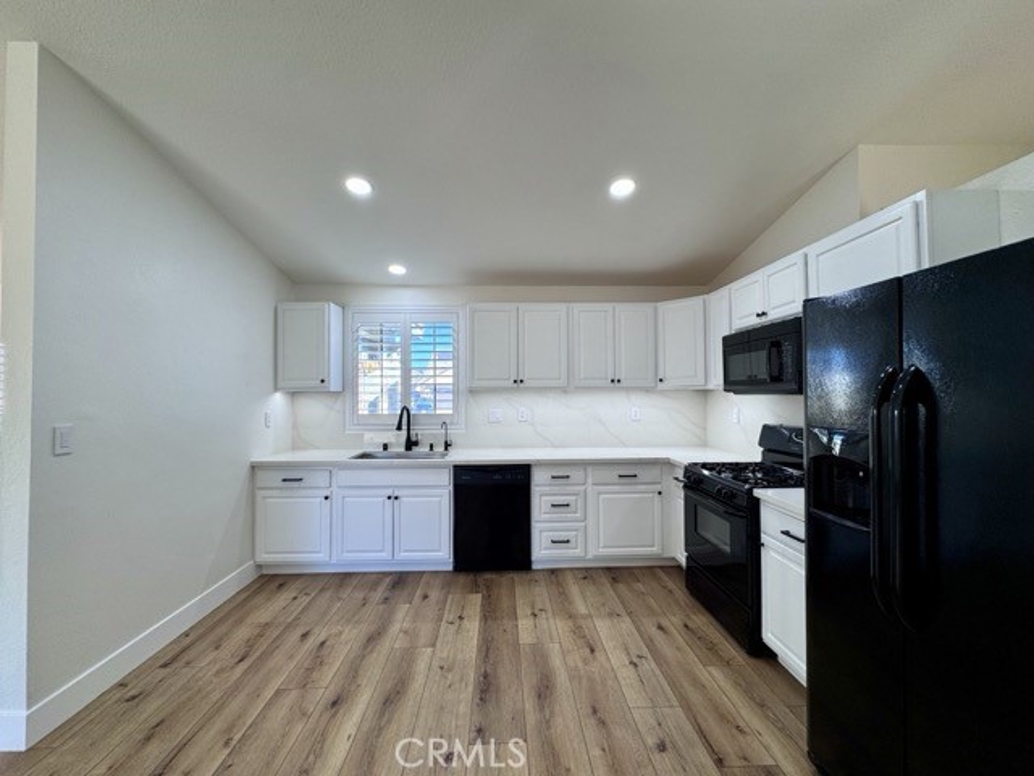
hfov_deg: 102.1
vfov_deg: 85.7
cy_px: 388
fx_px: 418
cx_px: 517
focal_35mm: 14
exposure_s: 1/120
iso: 64
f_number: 2.2
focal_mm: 2.22
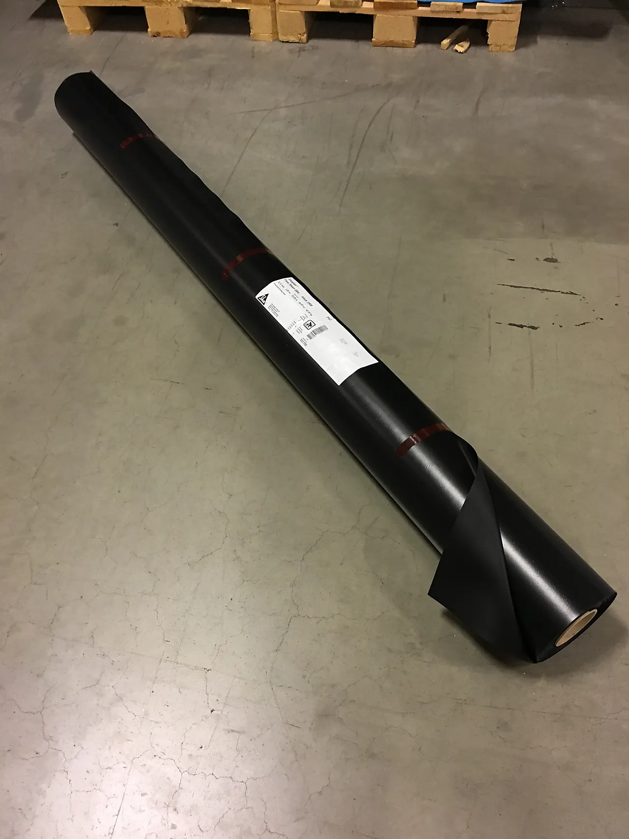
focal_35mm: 29
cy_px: 420
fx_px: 703
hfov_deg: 48.2
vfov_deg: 61.7
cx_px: 314
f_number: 2.2
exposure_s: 1/33
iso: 200
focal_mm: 4.15
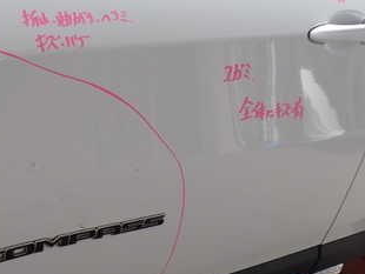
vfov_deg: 25.2
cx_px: 153
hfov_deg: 33.1
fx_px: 612
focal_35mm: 58
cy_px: 171
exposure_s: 1/80
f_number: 3.2
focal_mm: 5.4
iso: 100
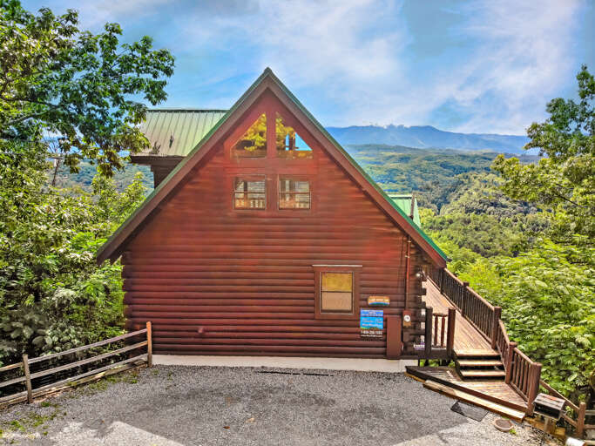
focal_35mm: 24
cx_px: 298
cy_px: 223
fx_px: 412
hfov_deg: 71.6
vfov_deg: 56.8
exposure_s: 1/500
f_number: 2.8
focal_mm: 4.5
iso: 100
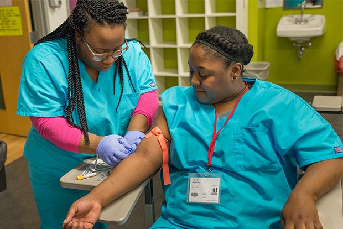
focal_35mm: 36
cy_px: 114
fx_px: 343
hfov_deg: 53.1
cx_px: 172
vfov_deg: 36.9
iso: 1250
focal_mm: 36
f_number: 4
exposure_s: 1/350
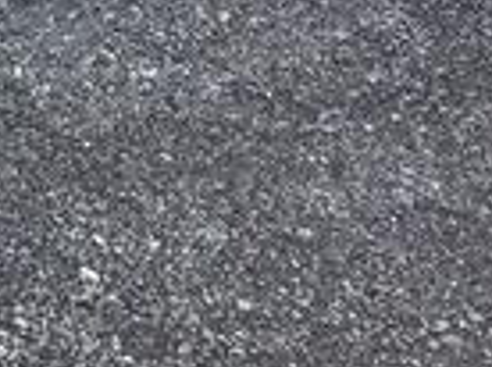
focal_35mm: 151
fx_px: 2142
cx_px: -713
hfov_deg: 10.9
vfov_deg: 8.7
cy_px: -595
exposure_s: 1/135
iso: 32
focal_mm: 5.96
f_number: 1.6
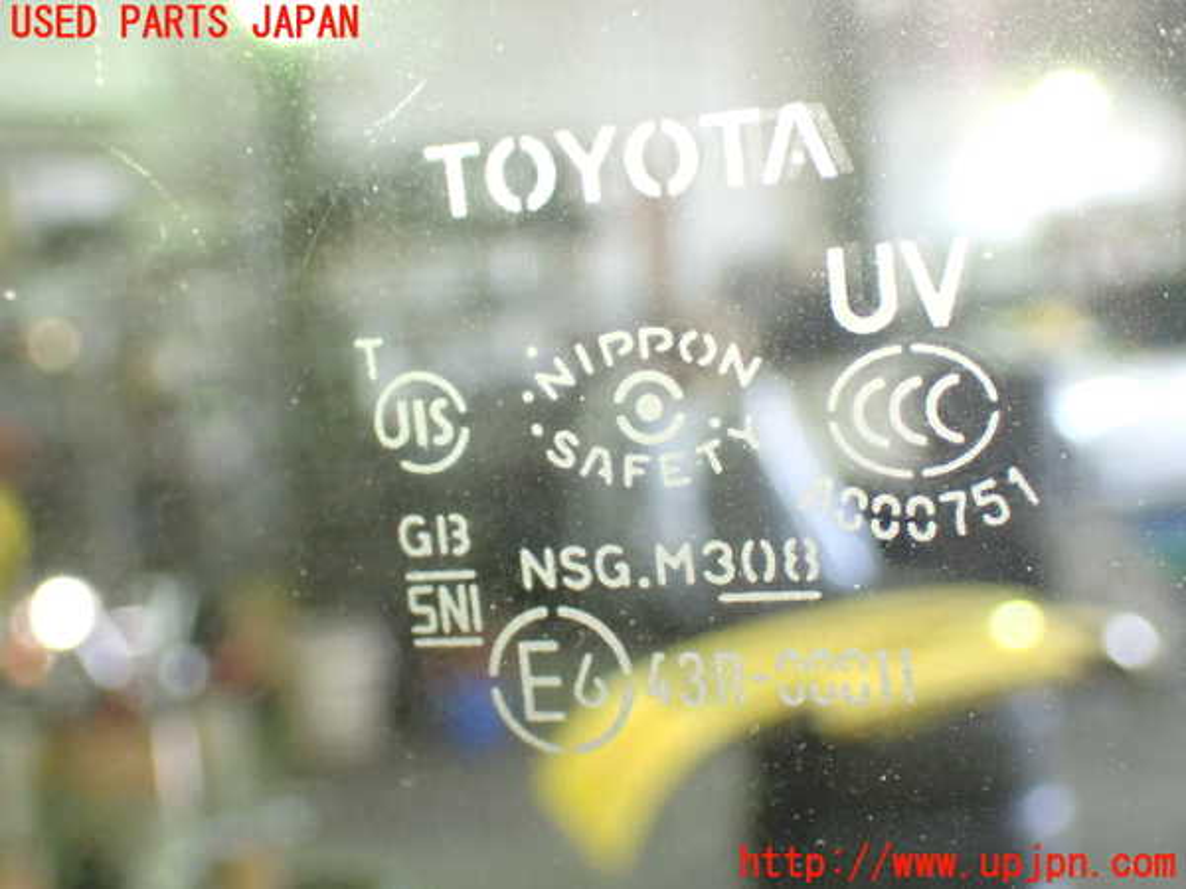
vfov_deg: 29.1
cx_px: 593
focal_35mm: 50
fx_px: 1713
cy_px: 444
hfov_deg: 38.2
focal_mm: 9.01
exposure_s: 1/50
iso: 1000
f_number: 3.2
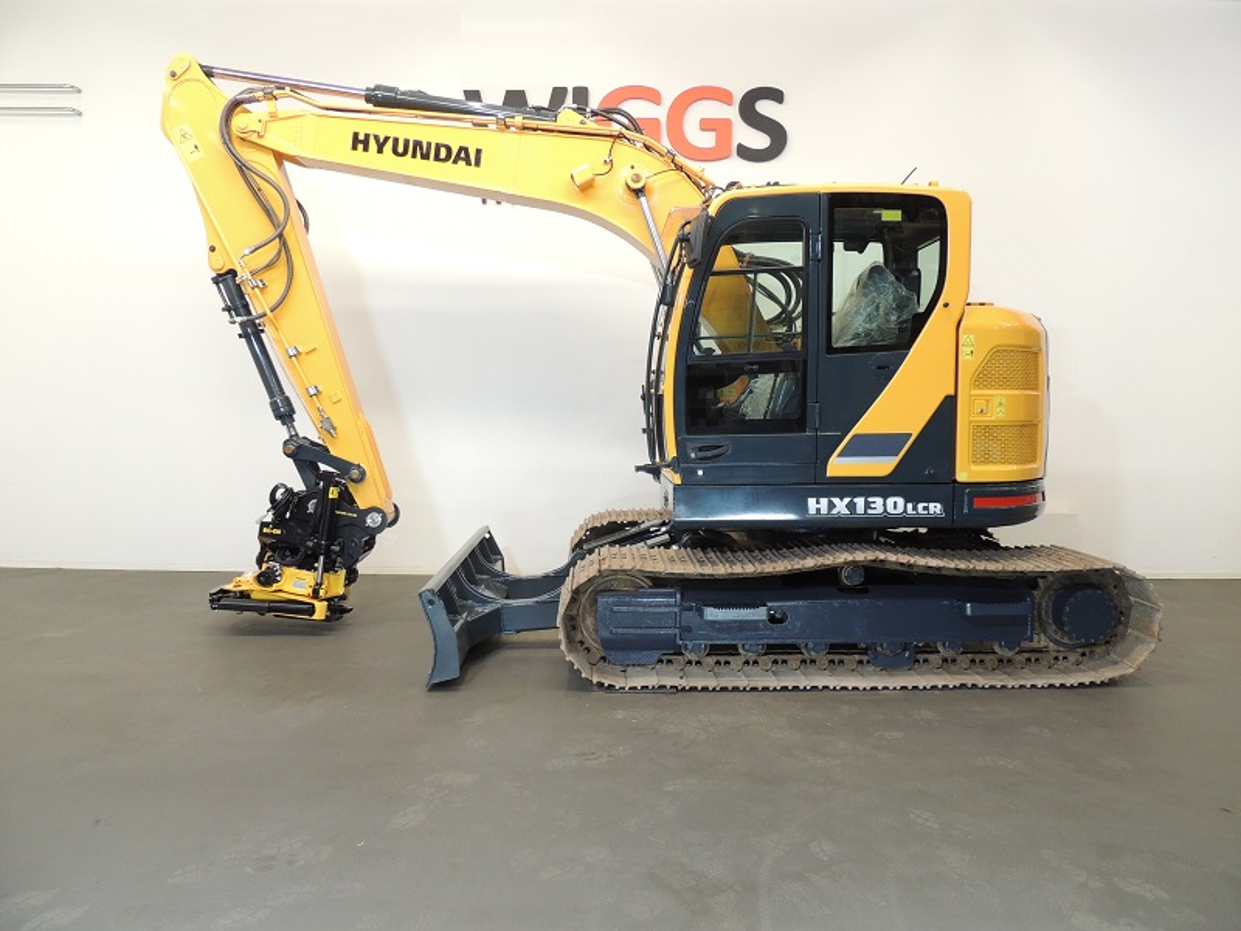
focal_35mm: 24
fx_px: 860
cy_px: 466
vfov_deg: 56.8
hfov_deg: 71.6
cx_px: 620
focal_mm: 4.3
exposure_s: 1/30
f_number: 3
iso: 220
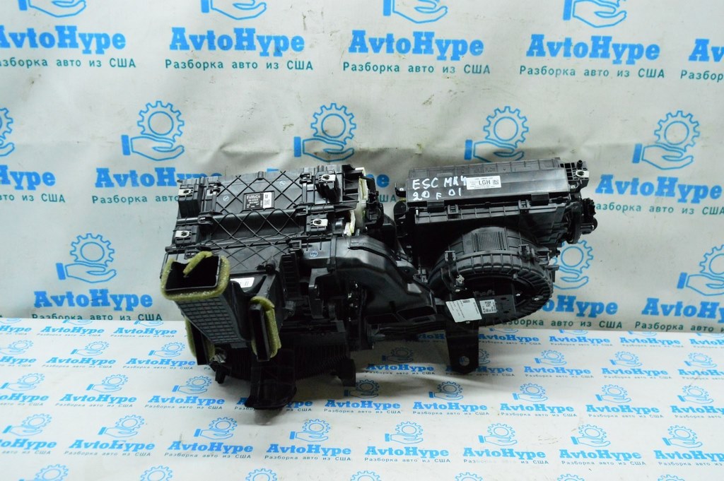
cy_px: 240
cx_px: 362
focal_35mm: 33
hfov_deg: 57.3
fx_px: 663
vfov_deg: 39.9
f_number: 6.3
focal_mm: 22
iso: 6400
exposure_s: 1/320
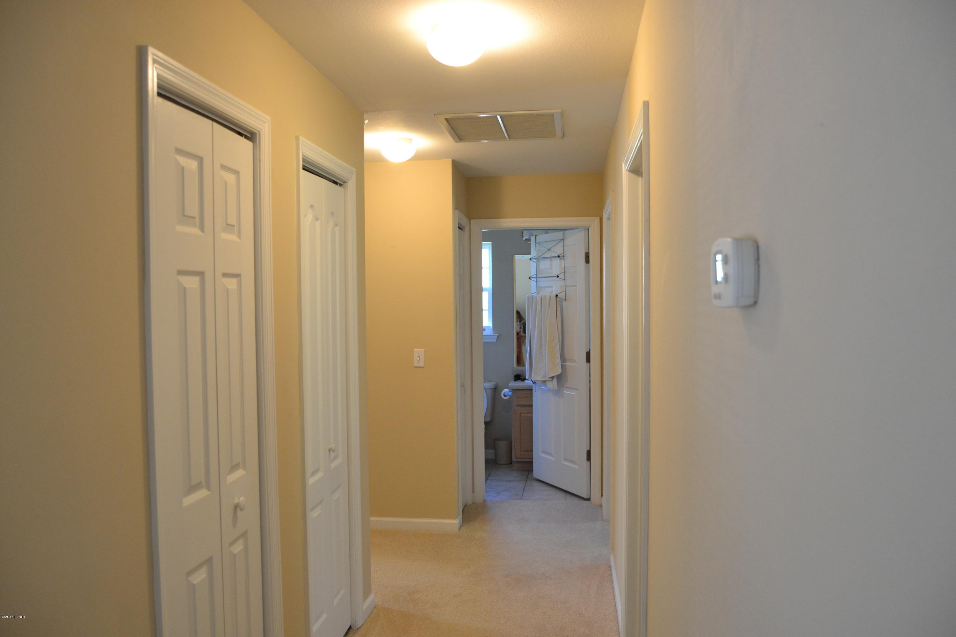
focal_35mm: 27
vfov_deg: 47.9
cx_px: 478
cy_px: 318
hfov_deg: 67.4
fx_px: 717
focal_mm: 18
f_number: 3.5
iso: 1000
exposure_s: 1/60
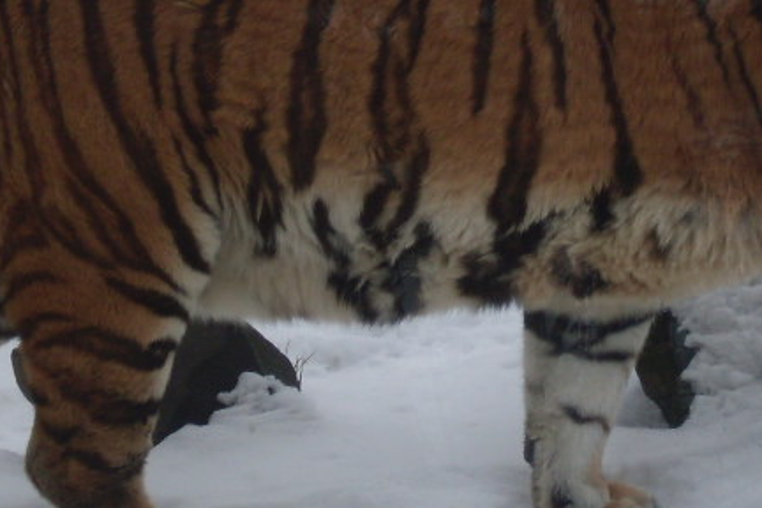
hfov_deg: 9.0
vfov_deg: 6.0
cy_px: 56
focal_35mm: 227
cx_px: 757
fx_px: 4804
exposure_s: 1/350
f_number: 4.4
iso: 80
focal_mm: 15.3
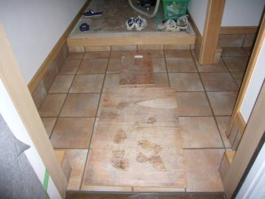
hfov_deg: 63.4
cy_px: 100
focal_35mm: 28
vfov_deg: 49.7
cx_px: 132
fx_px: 214
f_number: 2.8
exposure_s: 1/30
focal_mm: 4.6
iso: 125
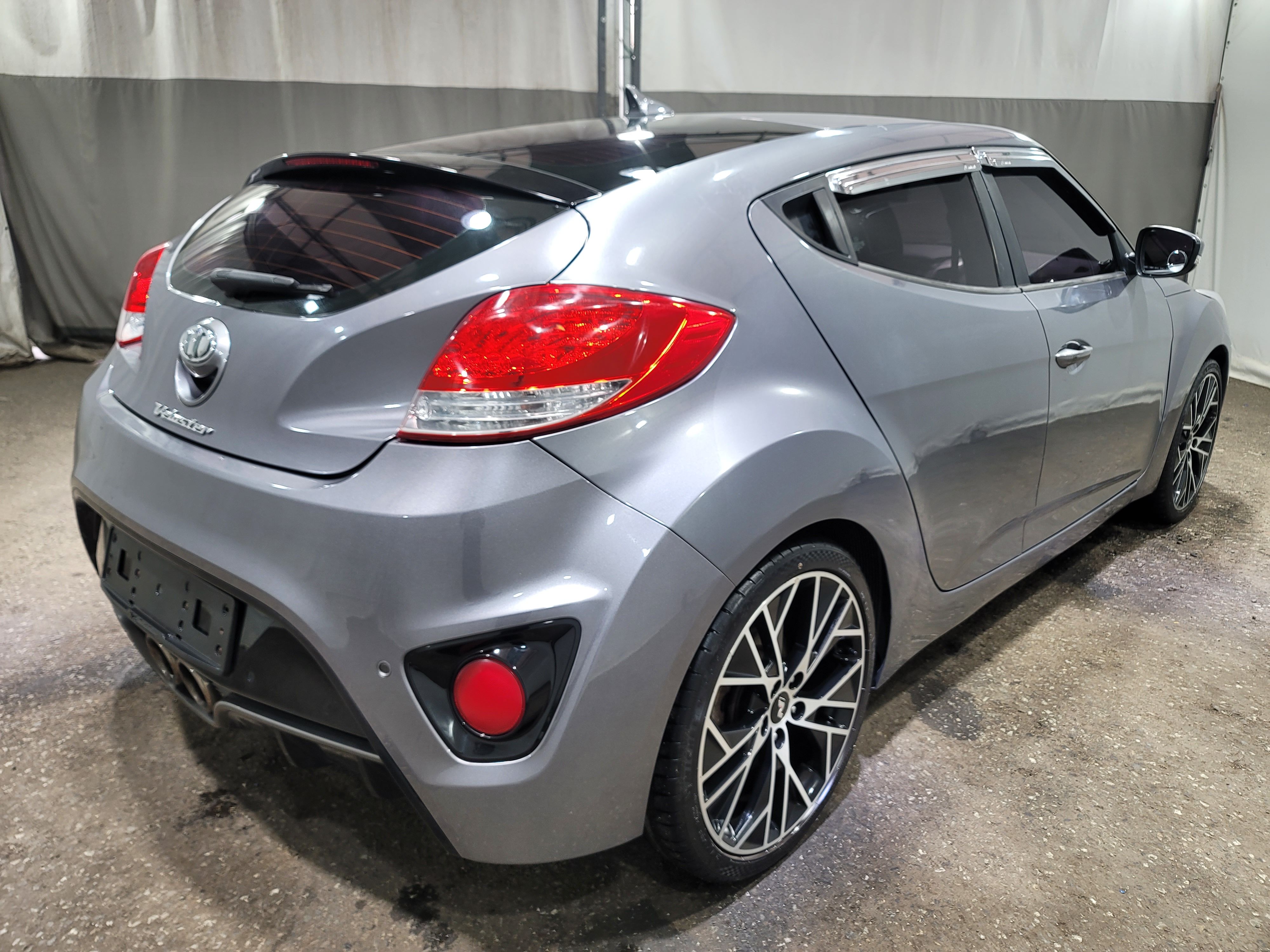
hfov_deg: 69.4
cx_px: 635
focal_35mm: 25
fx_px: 917
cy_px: 476
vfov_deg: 54.9
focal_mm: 7
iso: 80
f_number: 1.8
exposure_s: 1/120
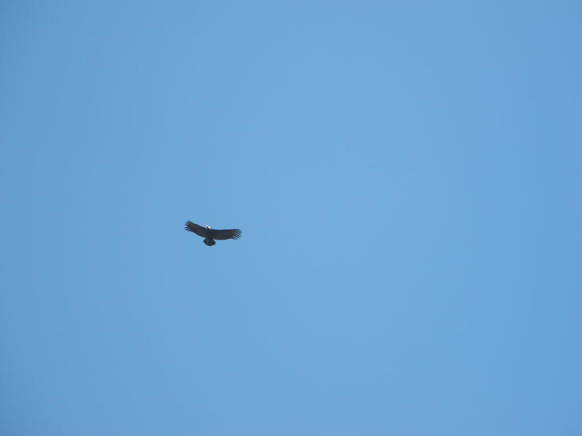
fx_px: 3363
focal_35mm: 200
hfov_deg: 9.9
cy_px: 218
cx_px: 291
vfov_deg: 7.4
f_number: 5.6
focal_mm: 42.6
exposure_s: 1/200
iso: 100
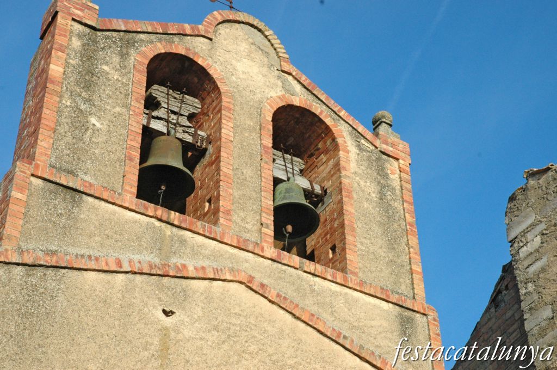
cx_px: 278
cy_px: 185
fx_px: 1113
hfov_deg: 28.1
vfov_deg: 18.9
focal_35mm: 72
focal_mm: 48
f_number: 11
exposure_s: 1/500
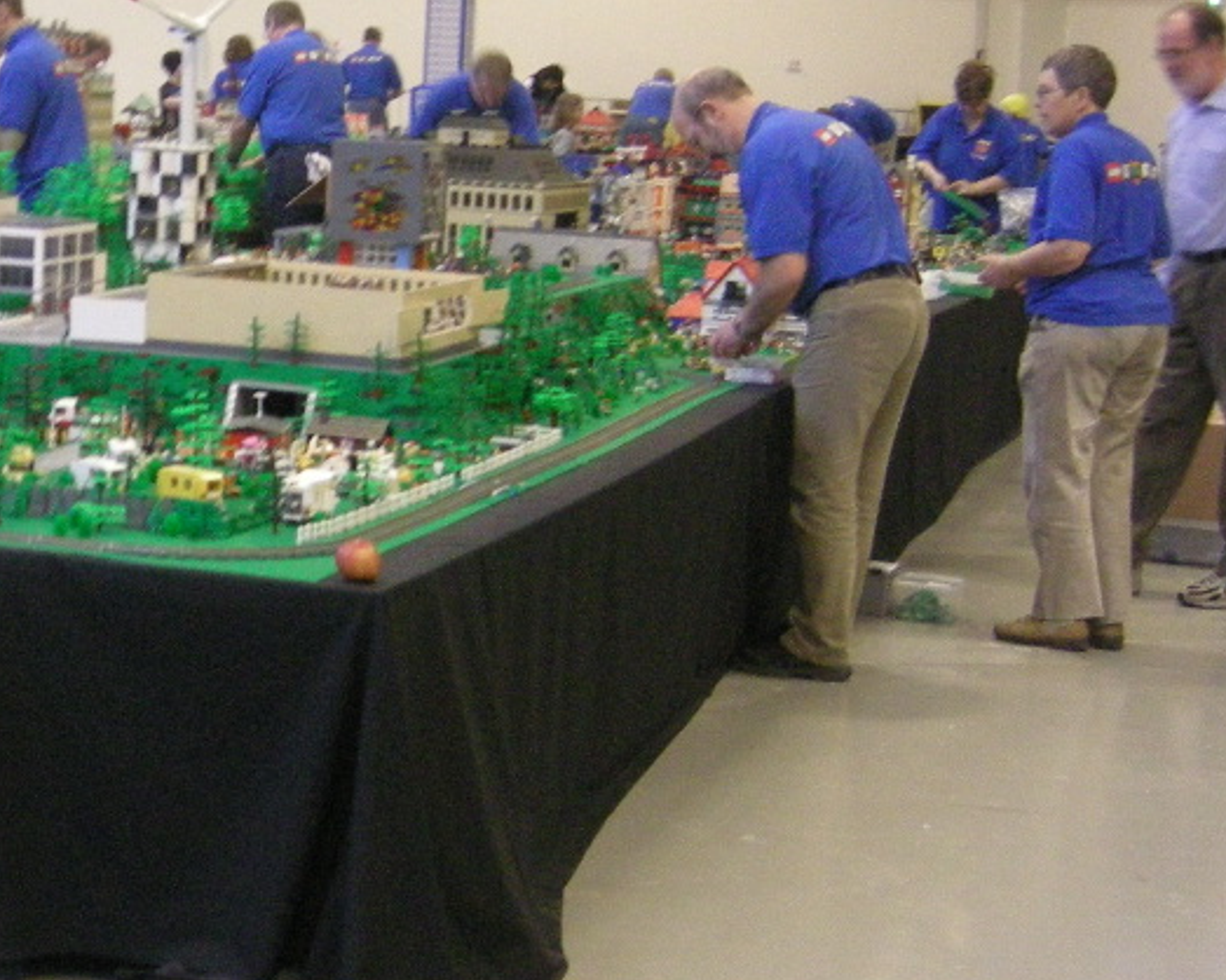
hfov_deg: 21.8
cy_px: 448
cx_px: 166
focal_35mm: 86
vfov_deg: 17.8
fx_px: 3119
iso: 400
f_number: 2.7
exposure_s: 1/14.5
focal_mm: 7.5
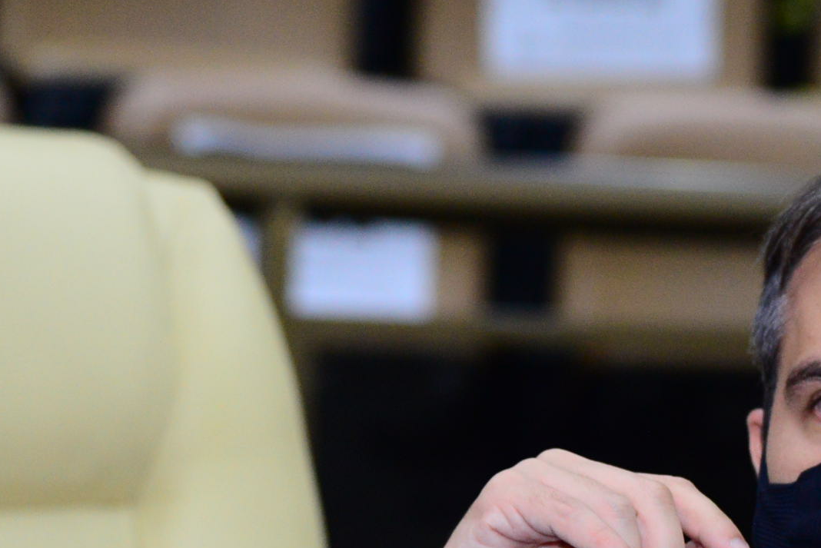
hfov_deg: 6.1
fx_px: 7711
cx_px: 879
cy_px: 716
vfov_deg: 4.1
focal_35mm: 338
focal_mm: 120
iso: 2500
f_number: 4.5
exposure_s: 1/125
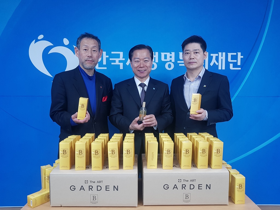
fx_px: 210
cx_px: 140
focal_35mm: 26
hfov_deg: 67.3
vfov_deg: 53.1
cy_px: 105
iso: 160
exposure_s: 1/60
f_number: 1.7
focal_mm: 4.2
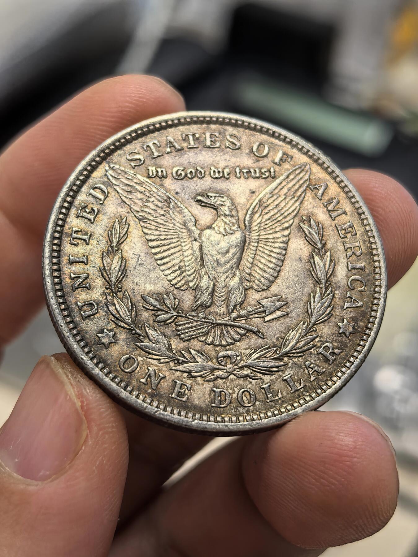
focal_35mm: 54
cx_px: 209
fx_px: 869
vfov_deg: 35.5
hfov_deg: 27.0
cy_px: 278
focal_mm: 6.98
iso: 160
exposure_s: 1/100
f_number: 2
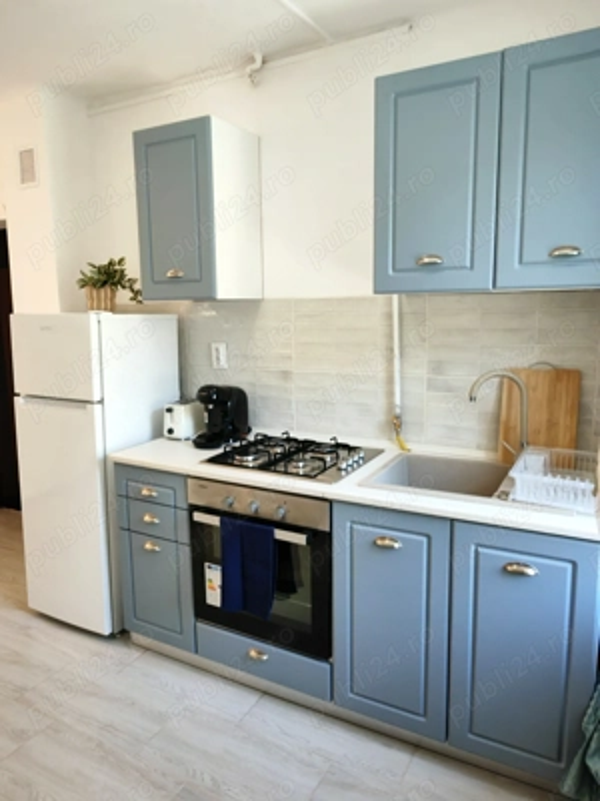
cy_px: 400
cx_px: 300
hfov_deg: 56.8
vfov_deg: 71.6
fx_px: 555
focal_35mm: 24
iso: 320
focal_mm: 2.16
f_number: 2.2
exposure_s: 1/50
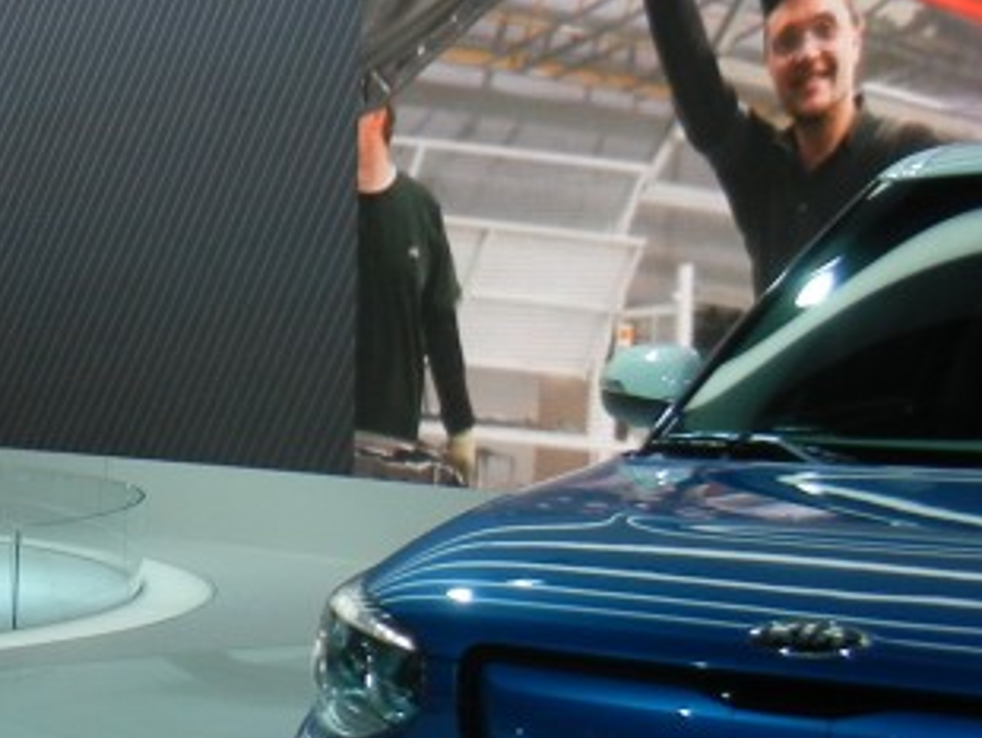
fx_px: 2811
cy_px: 481
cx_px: -431
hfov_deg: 18.0
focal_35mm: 99
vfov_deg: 14.9
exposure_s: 1/178
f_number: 3.5
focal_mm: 5.4
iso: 160
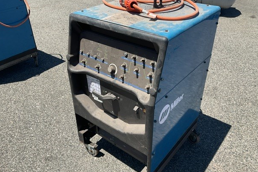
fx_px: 229
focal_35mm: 32
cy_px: 87
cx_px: 126
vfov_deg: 41.1
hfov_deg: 58.7
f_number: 1.8
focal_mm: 3
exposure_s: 1/1451
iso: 16
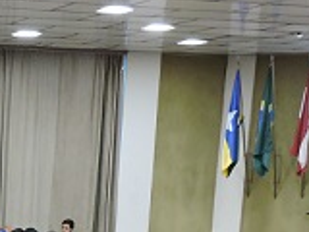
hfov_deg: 17.1
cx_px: -149
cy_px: 327
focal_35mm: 104
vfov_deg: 13.5
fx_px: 928
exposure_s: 1/13
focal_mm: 5.4
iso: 400
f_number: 3.1
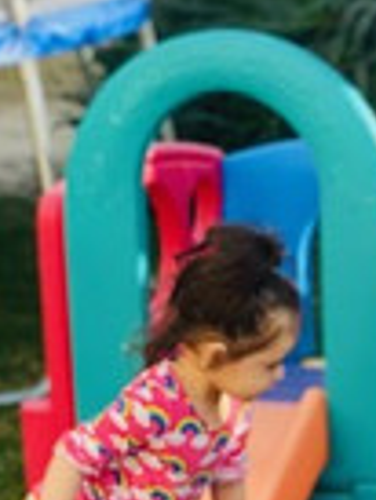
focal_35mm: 190
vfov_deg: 10.0
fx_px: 2747
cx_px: 502
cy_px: 788
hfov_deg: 7.7
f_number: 2
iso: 20
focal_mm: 6
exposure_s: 1/558
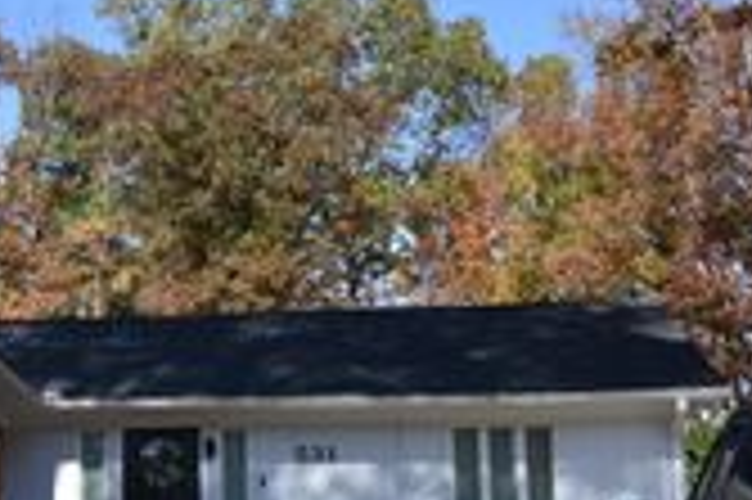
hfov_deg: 21.9
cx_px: -297
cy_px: 336
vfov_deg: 16.8
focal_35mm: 81
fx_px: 1690
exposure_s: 1/320
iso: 200
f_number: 9
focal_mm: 18
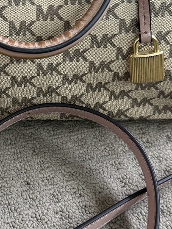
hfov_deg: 20.4
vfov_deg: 27.4
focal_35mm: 71
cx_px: 24
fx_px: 470
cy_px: 117
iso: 200
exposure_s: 1/91
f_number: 1.78
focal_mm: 6.76
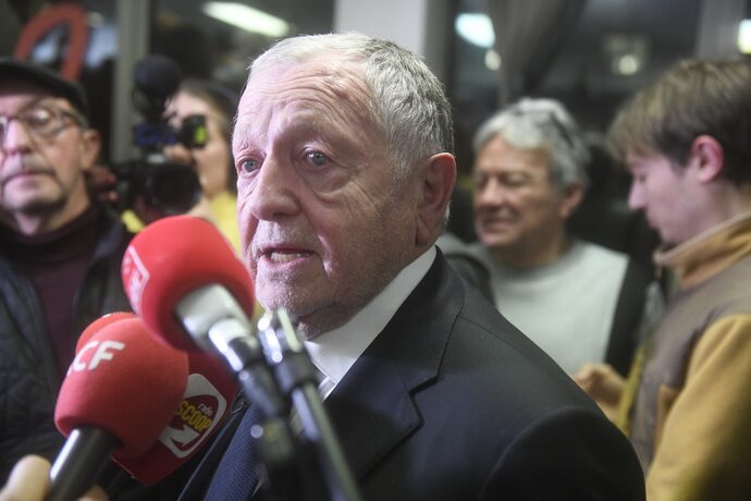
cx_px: 376
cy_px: 250
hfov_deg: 43.6
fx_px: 939
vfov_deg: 29.9
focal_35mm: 45
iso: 6400
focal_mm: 45
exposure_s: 1/200
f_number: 3.2
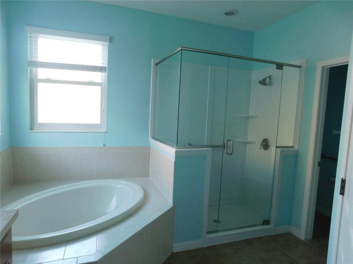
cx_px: 176
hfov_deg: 73.9
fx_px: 235
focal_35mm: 23
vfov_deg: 58.9
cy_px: 132
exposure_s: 1/30
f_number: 3
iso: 320
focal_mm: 4
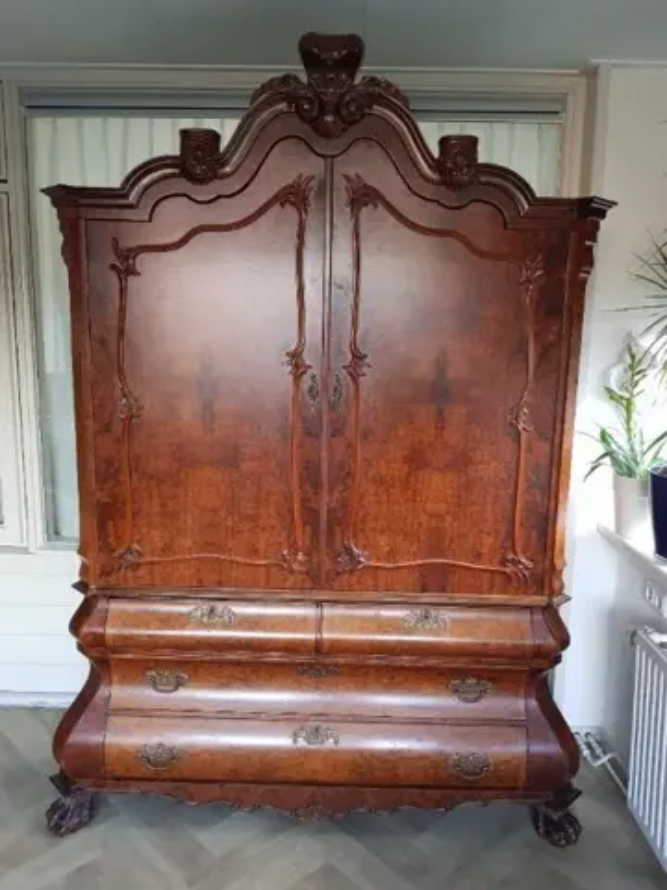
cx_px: 334
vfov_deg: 67.3
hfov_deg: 53.1
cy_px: 445
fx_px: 668
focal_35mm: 26
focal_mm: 4.2
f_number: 1.7
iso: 200
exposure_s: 1/30
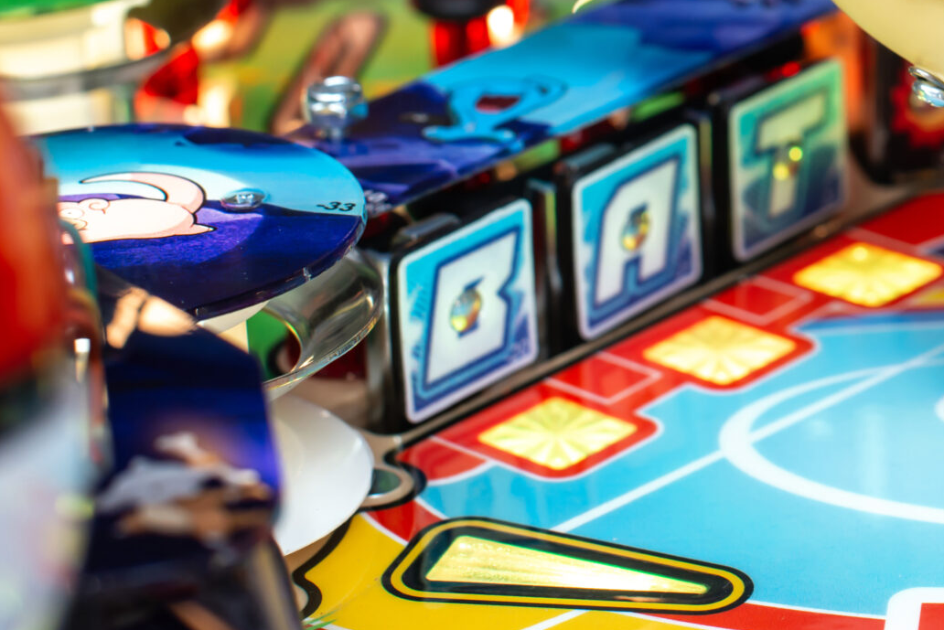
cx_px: 1119
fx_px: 3253
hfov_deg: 15.9
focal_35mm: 124
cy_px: -116
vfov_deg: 10.9
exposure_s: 1/80
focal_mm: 50
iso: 320
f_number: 6.3
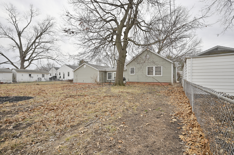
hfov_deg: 96.8
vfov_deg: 73.7
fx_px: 104
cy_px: 78
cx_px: 117
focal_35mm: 16
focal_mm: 16
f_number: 9
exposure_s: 1/125
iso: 200
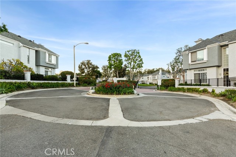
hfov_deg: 93.3
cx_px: 118
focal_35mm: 17
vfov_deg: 70.5
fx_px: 111
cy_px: 78
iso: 640
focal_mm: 17
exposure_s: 1/125
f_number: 9
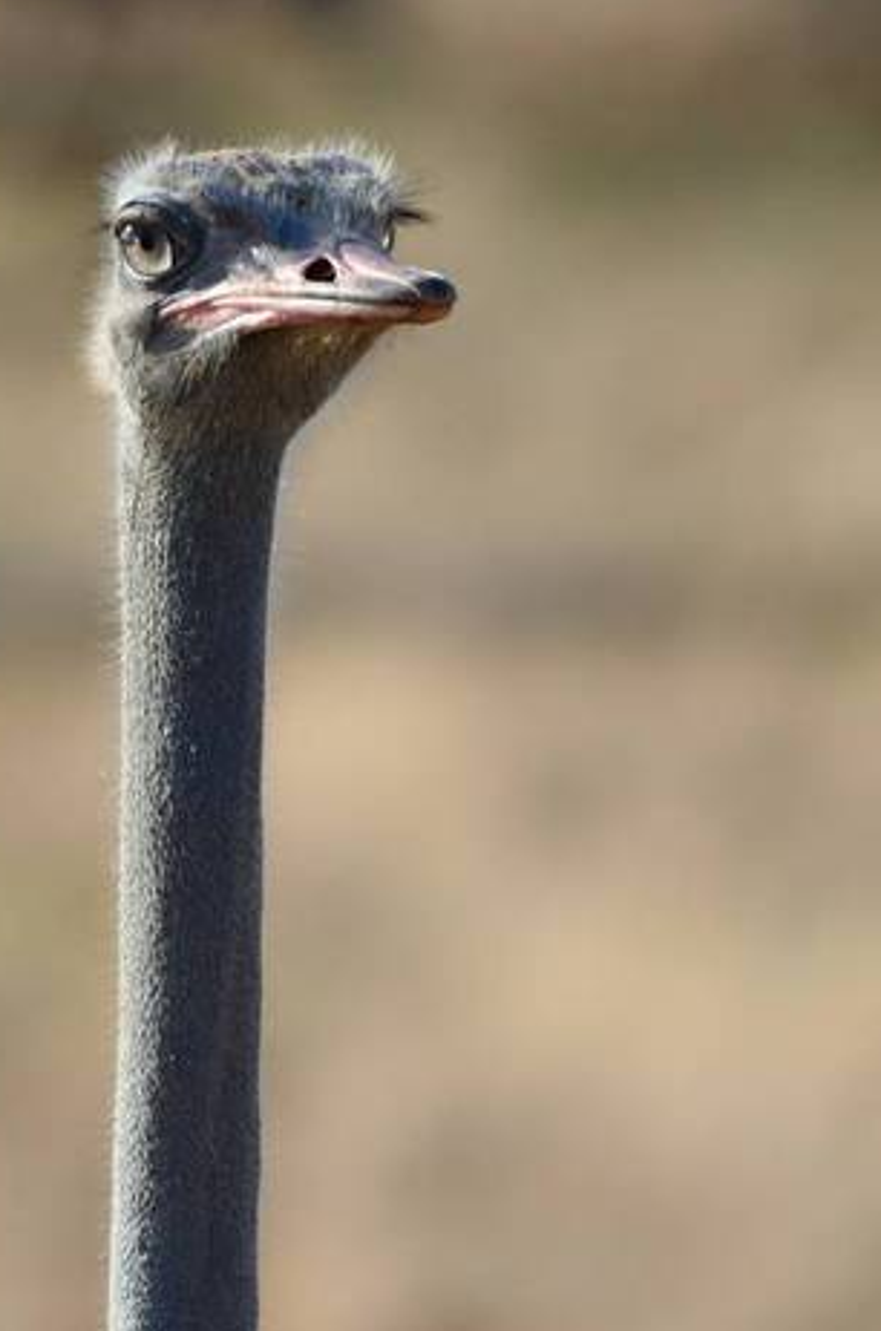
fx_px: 33516
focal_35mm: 909
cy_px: 974
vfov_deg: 2.3
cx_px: 442
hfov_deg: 1.5
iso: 180
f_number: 5.6
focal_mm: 400
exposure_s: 1/500
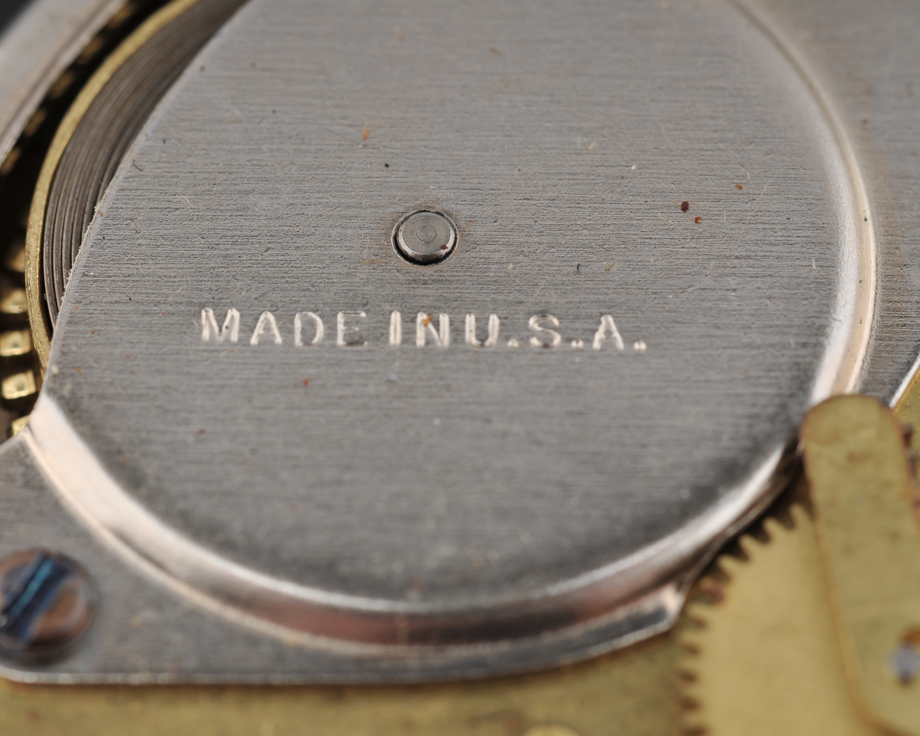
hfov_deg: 18.8
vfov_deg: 15.1
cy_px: 367
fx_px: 2777
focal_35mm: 102
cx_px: 396
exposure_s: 1/200
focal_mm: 60
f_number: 14
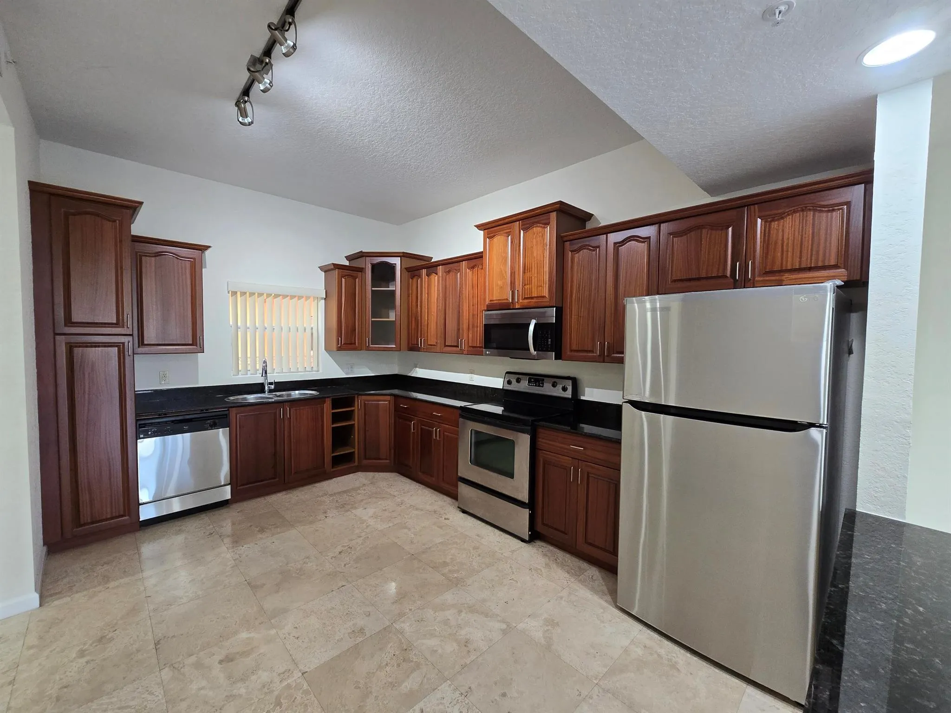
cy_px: 356
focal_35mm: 13
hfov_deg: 106.2
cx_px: 476
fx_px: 357
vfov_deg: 89.9
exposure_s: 1/60
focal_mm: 2.2
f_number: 2.2
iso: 200
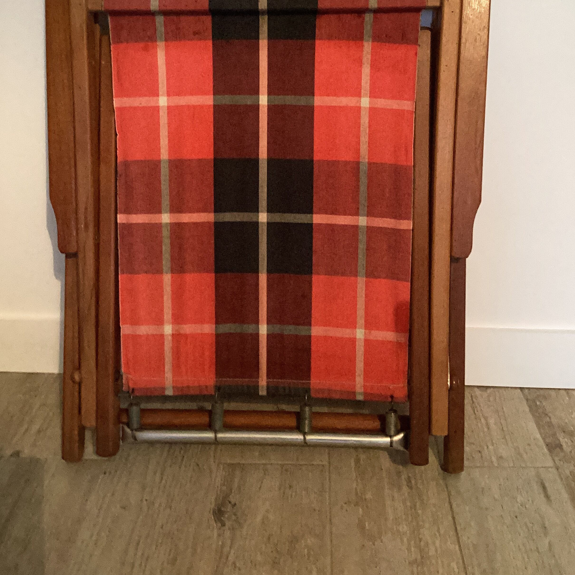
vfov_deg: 44.4
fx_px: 695
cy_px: 204
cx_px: 287
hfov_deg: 44.9
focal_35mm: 37
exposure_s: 1/20
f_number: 2.4
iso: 640
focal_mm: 3.3
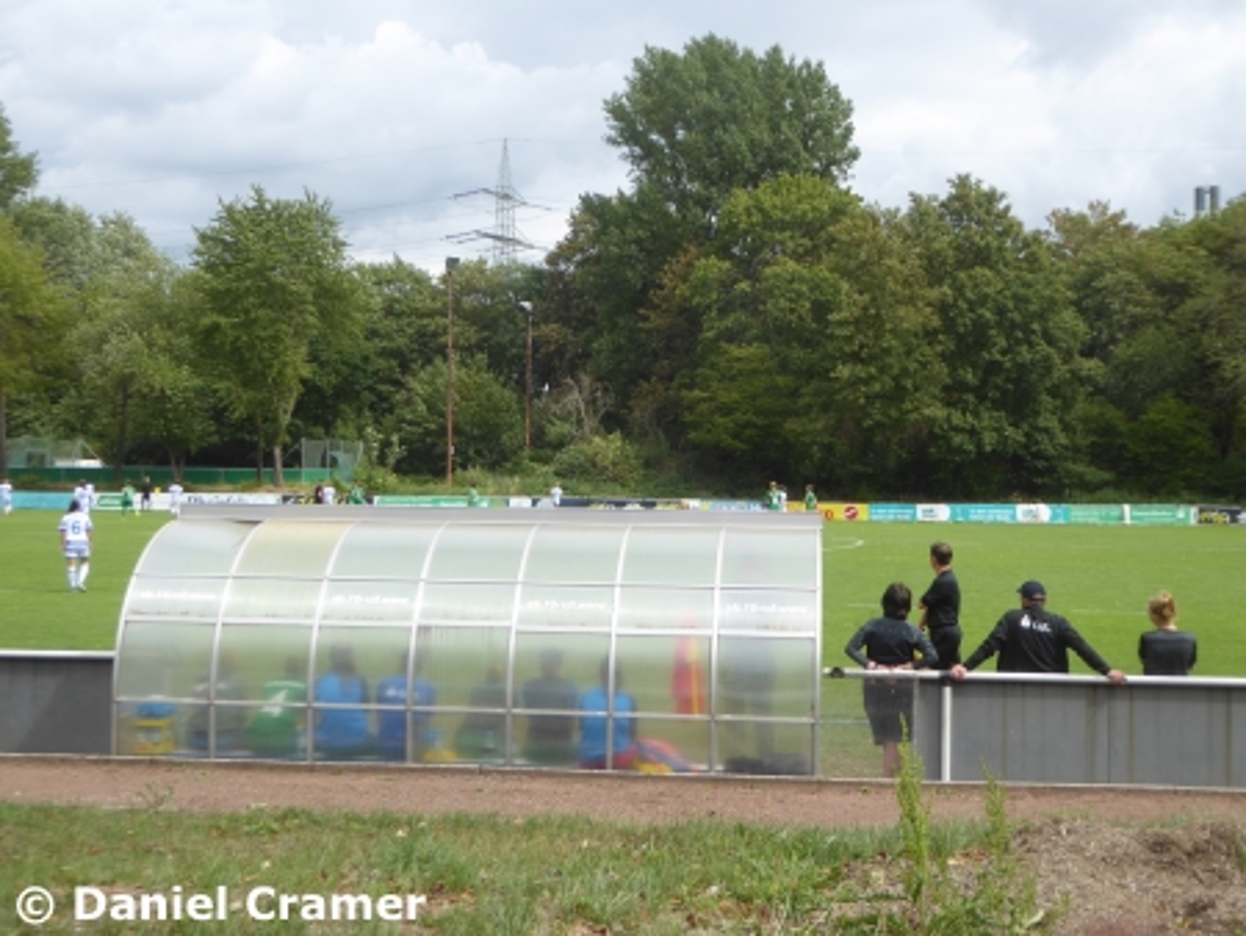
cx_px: 623
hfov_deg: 42.9
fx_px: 1585
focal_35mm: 44
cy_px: 468
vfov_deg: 32.9
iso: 80
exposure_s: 1/400
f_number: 3.9
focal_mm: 7.8
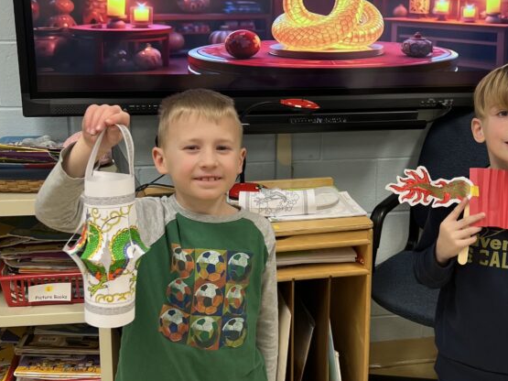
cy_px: 159
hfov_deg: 39.5
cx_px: 308
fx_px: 704
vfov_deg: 30.2
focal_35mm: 48
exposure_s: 1/92
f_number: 1.5
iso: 100
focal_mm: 5.7
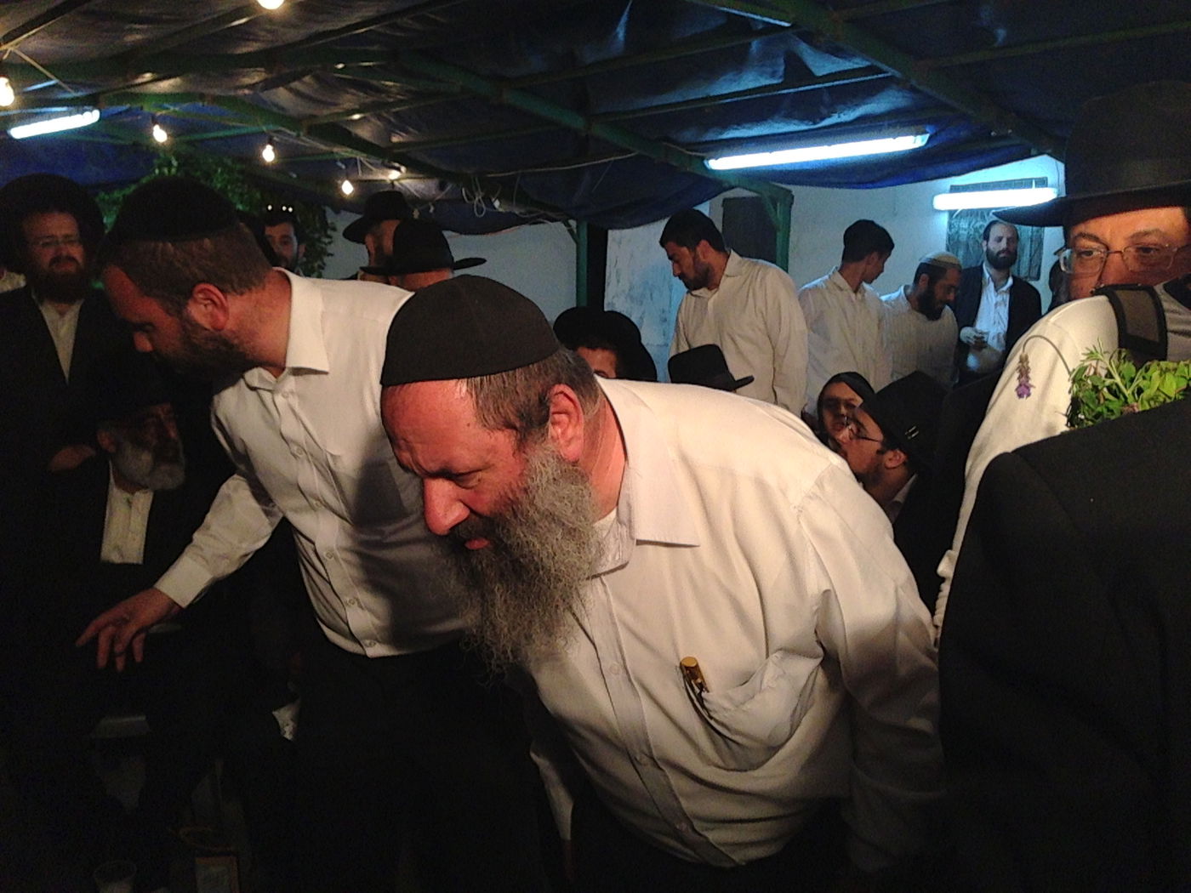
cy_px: 446
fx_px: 1135
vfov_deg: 42.9
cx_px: 596
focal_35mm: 33
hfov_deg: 55.4
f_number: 2.4
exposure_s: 1/120
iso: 320
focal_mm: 4.13
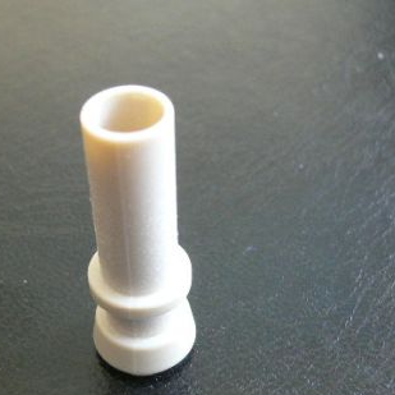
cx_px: 134
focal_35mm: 55
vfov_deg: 31.0
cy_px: 244
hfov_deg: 30.9
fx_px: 710
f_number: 2.8
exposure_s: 1/13
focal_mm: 5.8
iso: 200
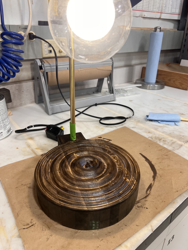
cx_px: 94
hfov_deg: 53.1
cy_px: 125
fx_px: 188
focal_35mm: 26
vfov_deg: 67.3
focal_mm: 5.7
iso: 125
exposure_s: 1/120
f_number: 1.5
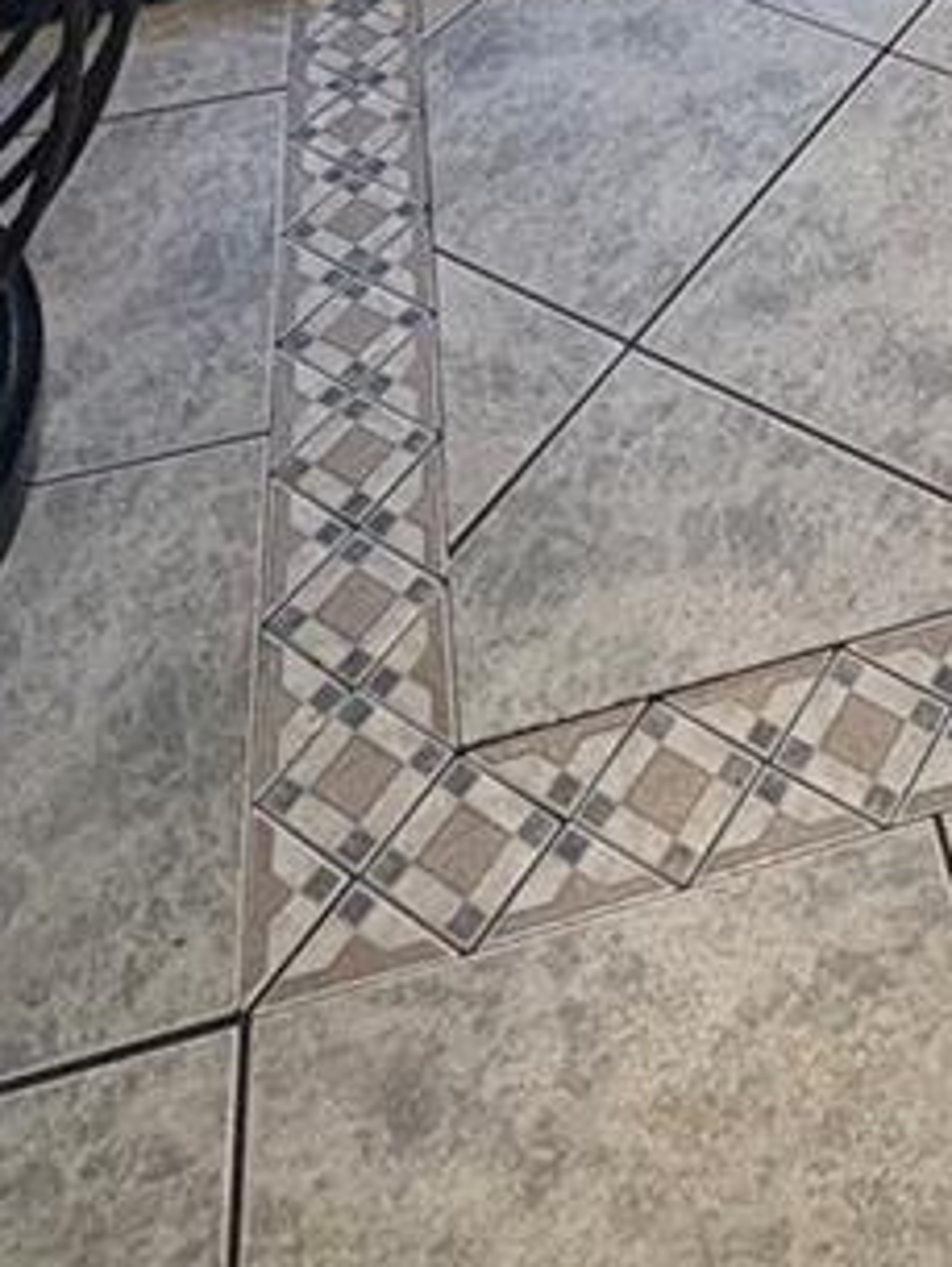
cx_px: 927
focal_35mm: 55
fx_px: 2015
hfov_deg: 25.4
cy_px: -960
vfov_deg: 22.4
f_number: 2.2
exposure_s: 1/60
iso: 400
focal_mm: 2.22
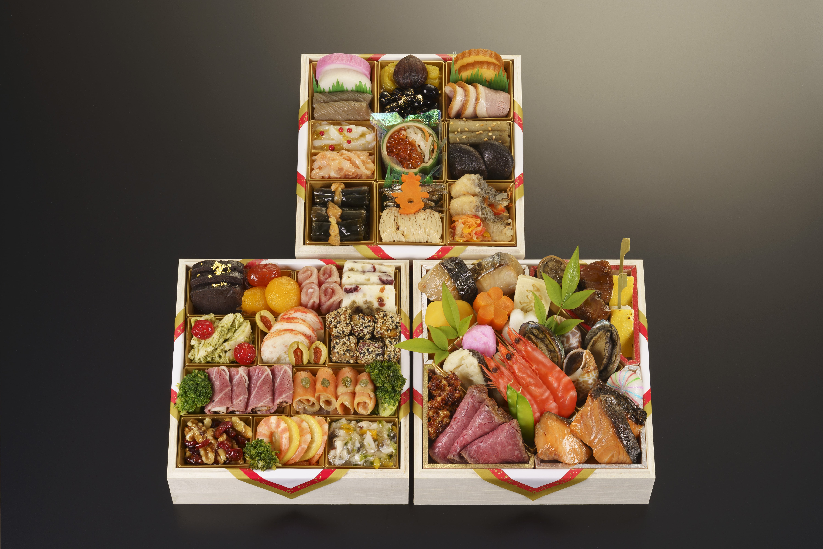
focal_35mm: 90
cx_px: 412
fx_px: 2057
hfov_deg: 22.6
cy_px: 274
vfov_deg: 15.2
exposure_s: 1/60
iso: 100
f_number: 14
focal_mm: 90
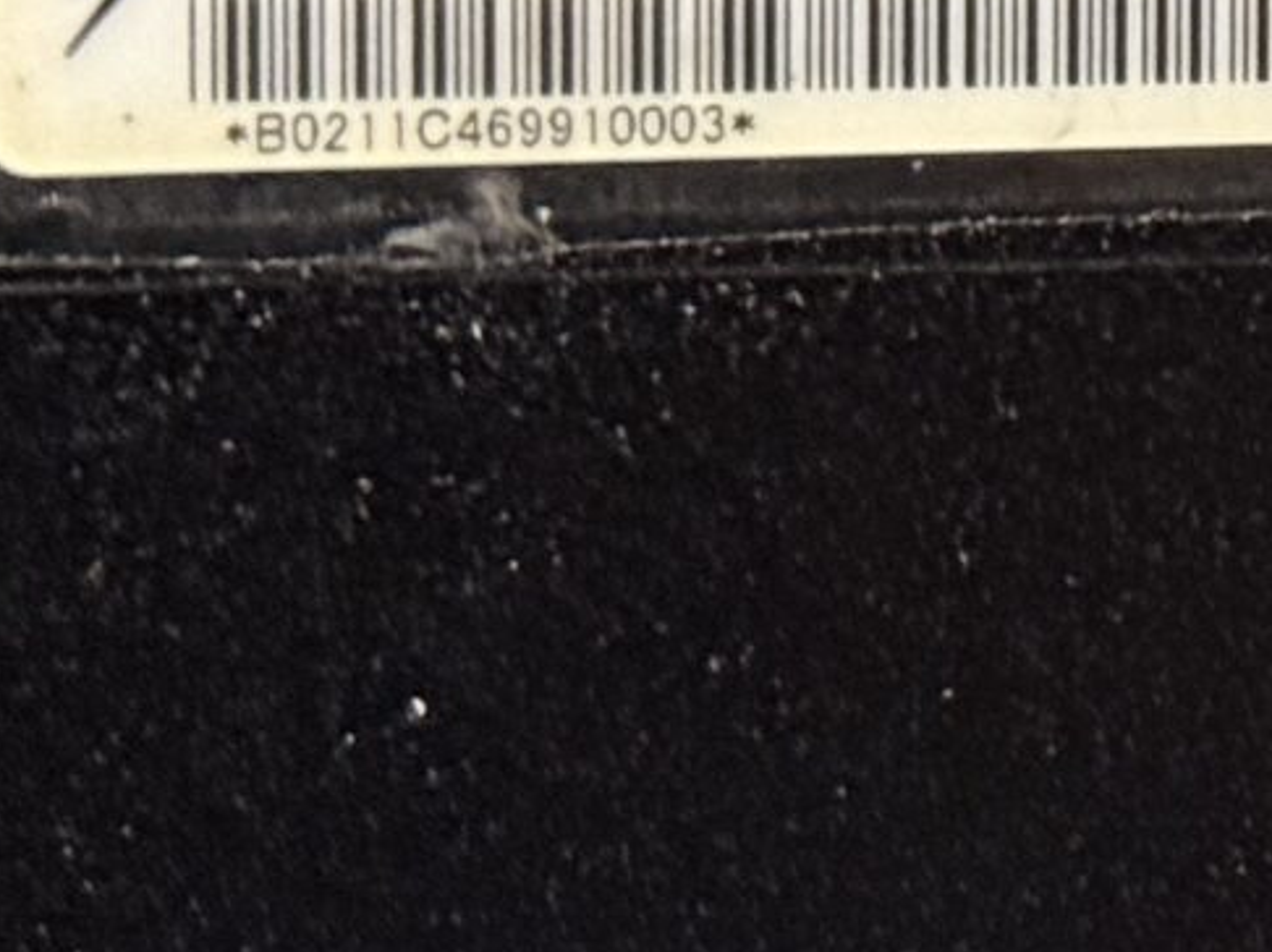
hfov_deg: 7.7
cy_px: -107
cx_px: 1968
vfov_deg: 5.8
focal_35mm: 253
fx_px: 9292
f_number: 1.78
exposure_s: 1/33
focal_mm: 6.76
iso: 400
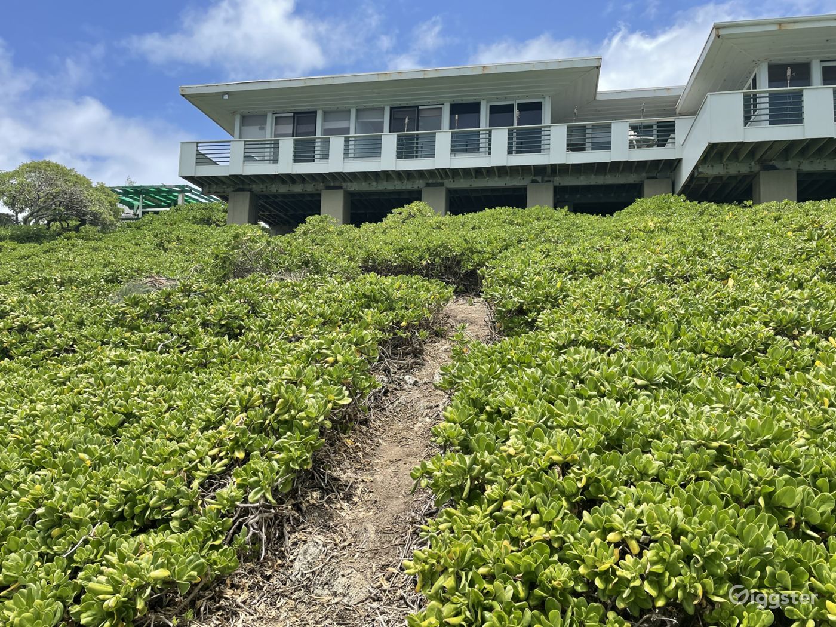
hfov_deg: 67.3
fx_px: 628
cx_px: 418
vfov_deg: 53.1
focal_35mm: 26
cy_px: 314
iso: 32
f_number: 1.6
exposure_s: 1/2959
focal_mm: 4.2
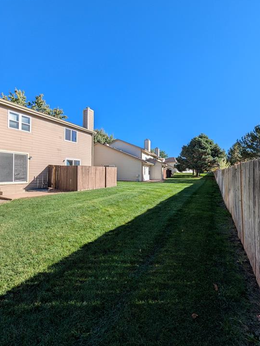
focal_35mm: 14
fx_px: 140
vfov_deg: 102.0
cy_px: 170
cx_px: 123
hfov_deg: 85.8
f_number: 2.2
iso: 43
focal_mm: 1.95
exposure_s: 1/1114
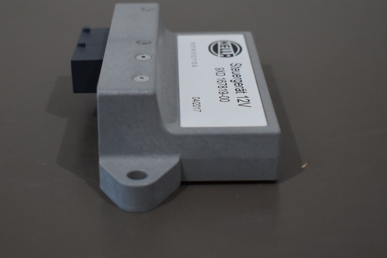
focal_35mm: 75
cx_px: 159
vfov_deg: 18.2
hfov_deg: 26.9
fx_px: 806
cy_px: 97
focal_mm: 32
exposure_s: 1/250
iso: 560
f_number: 4.5
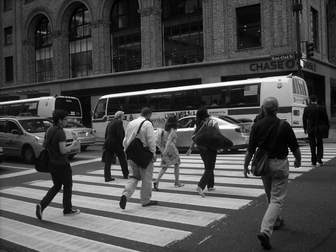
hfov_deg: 50.1
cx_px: 168
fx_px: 359
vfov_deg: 38.7
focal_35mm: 37
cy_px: 126
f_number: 2.8
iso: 64
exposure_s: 1/229
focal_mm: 6.2
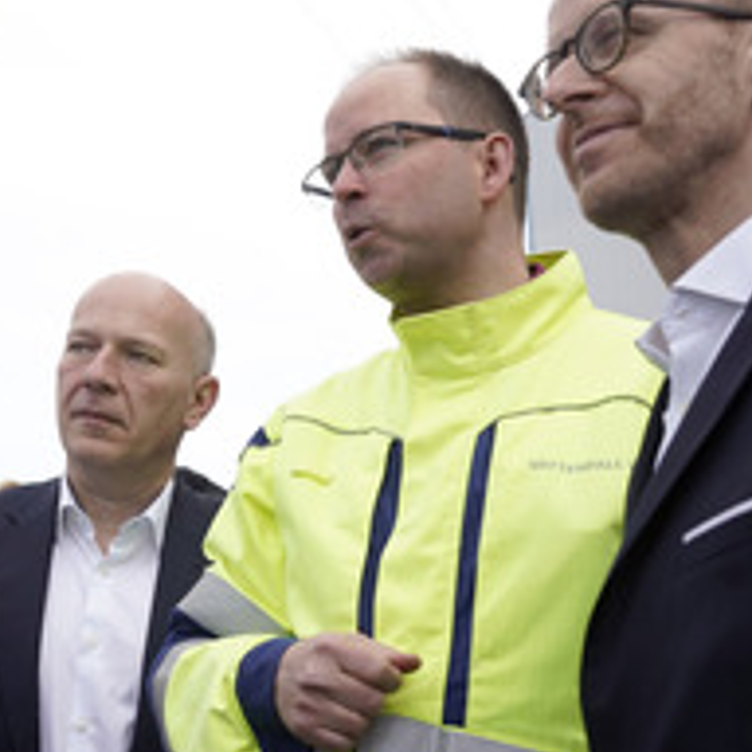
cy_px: 333
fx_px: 1720
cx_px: 72
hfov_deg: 24.0
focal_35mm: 70
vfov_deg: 24.6
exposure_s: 1/320
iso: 320
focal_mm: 35
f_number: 6.3
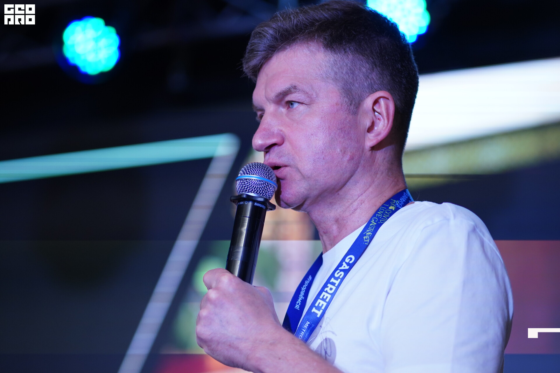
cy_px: 186
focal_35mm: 127
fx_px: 1975
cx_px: 280
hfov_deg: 16.1
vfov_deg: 10.8
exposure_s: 1/125
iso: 800
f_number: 1.8
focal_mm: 85
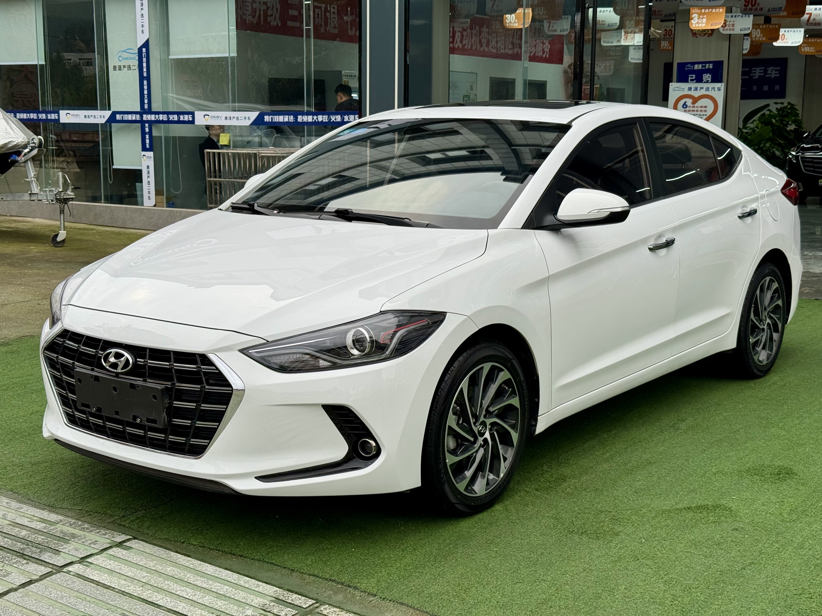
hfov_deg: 39.7
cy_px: 308
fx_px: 1140
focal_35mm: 48
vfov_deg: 30.3
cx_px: 411
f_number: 1.78
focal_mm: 6.76
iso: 64
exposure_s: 1/260
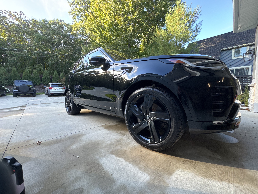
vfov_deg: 85.7
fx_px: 104
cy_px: 97
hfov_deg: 102.1
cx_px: 129
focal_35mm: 14
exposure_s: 1/99
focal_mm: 2.22
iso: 125
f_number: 2.2
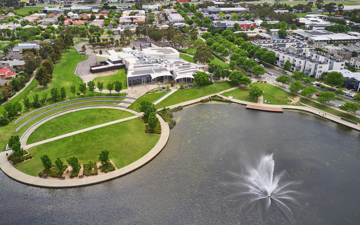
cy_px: 107
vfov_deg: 43.1
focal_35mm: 29
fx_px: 285
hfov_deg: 64.6
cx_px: 179
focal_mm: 10.26
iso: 100
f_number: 4
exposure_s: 1/400
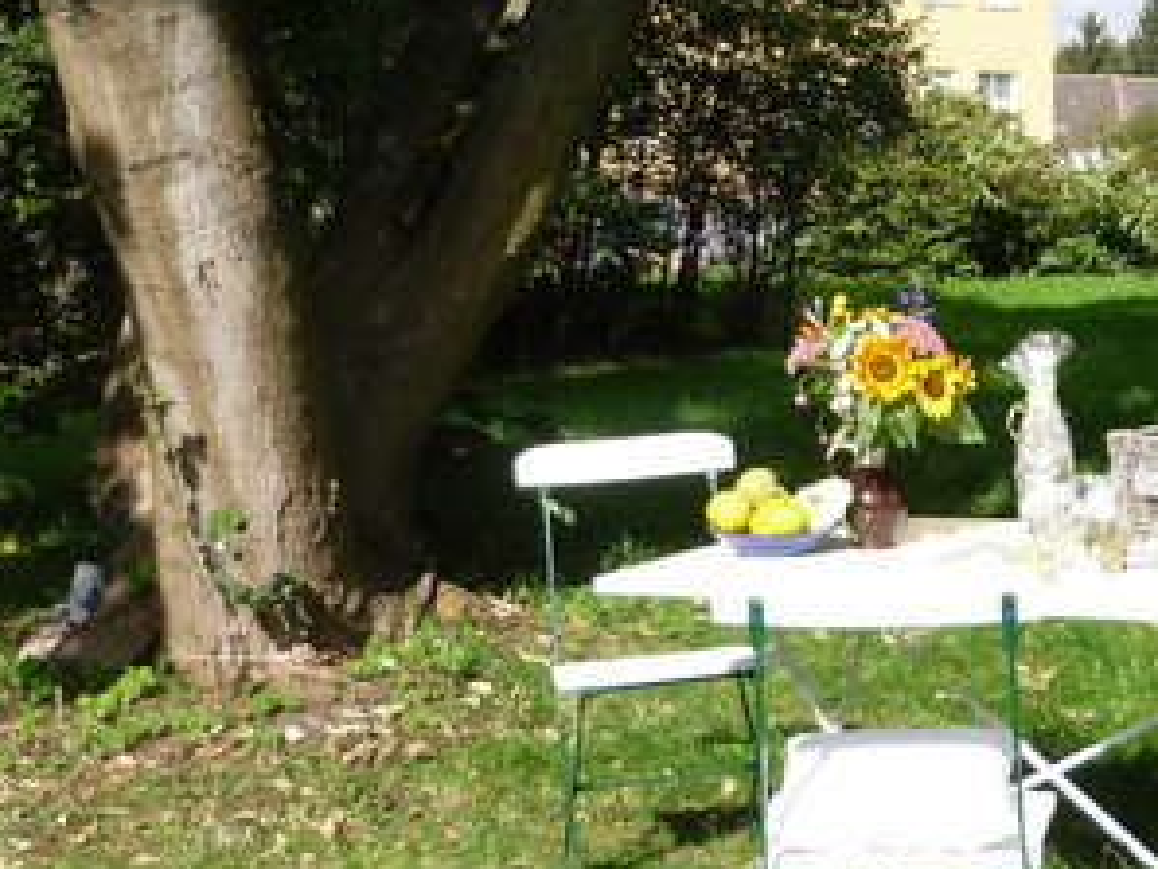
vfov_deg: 20.6
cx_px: 1096
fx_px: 2376
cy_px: 261
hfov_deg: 26.3
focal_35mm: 71
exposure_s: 1/1000
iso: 100
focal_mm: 5.5
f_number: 2.8
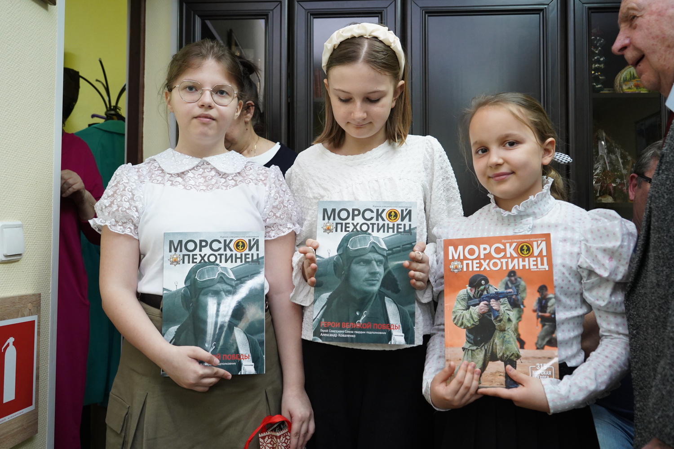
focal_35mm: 33
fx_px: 618
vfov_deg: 40.0
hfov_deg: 57.2
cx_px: 337
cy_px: 224
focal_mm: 33
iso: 4000
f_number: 5.6
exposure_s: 1/160
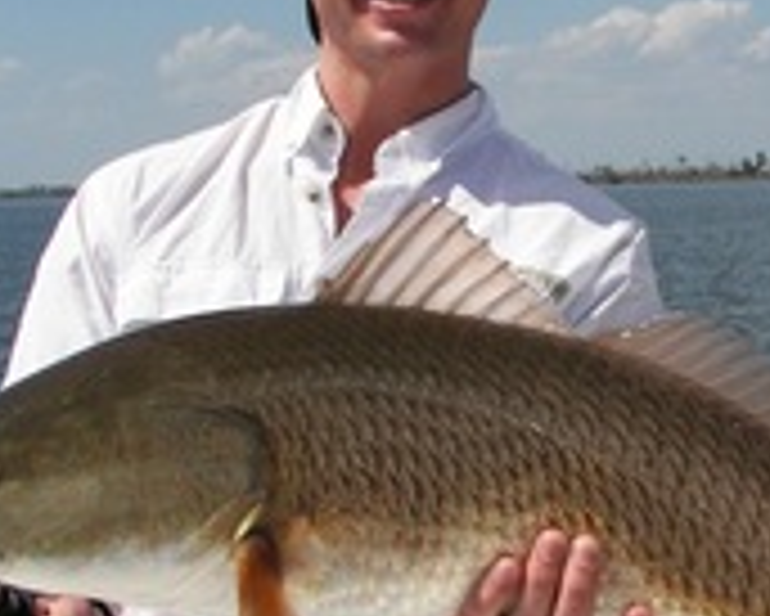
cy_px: 306
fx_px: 1870
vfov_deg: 18.7
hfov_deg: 22.9
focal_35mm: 82
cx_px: 644
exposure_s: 1/640
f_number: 5.6
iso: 50
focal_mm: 6
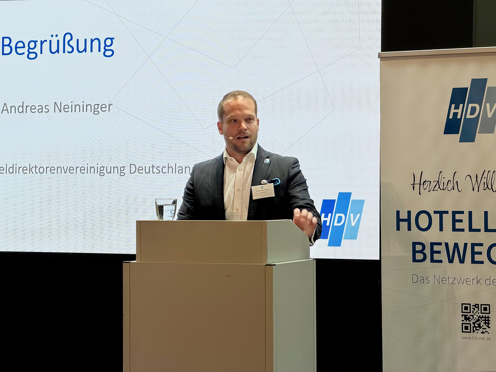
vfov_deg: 14.8
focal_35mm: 100
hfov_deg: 19.6
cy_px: 186
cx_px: 248
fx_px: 1433
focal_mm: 16.89
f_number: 2.8
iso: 50
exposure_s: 1/100
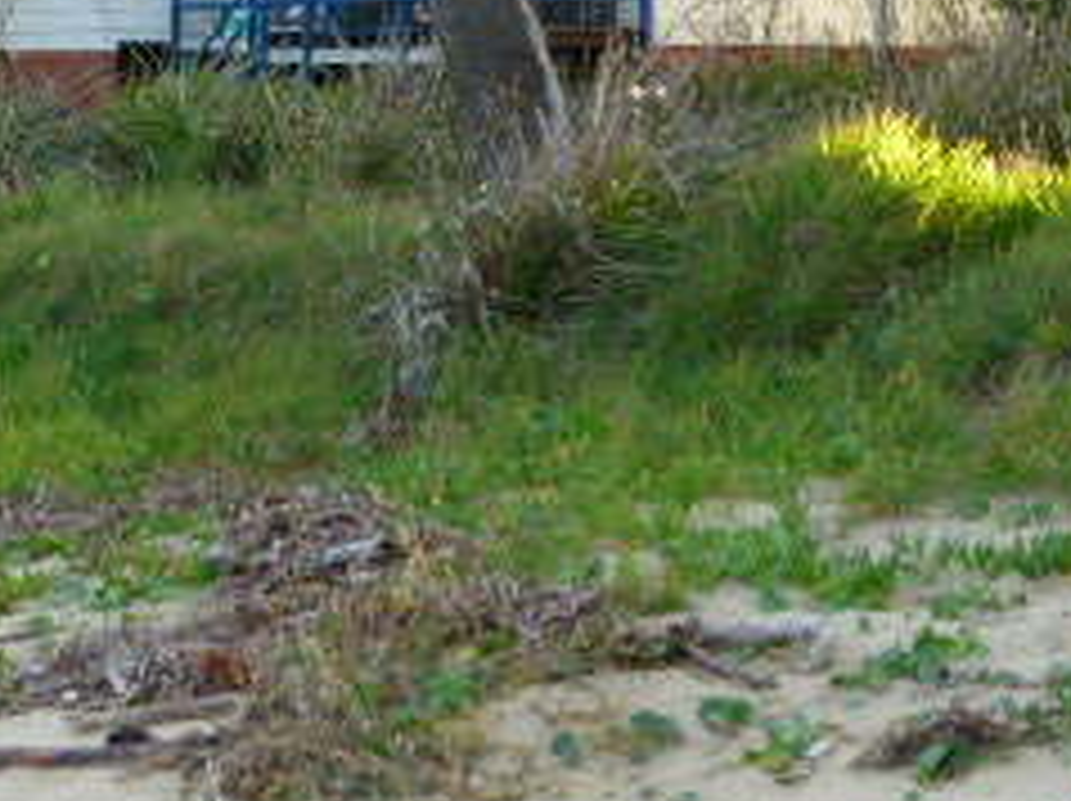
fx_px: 5162
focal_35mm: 167
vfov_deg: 8.8
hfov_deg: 11.7
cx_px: 54
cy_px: 36
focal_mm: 11
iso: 160
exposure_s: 1/60
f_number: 4.8
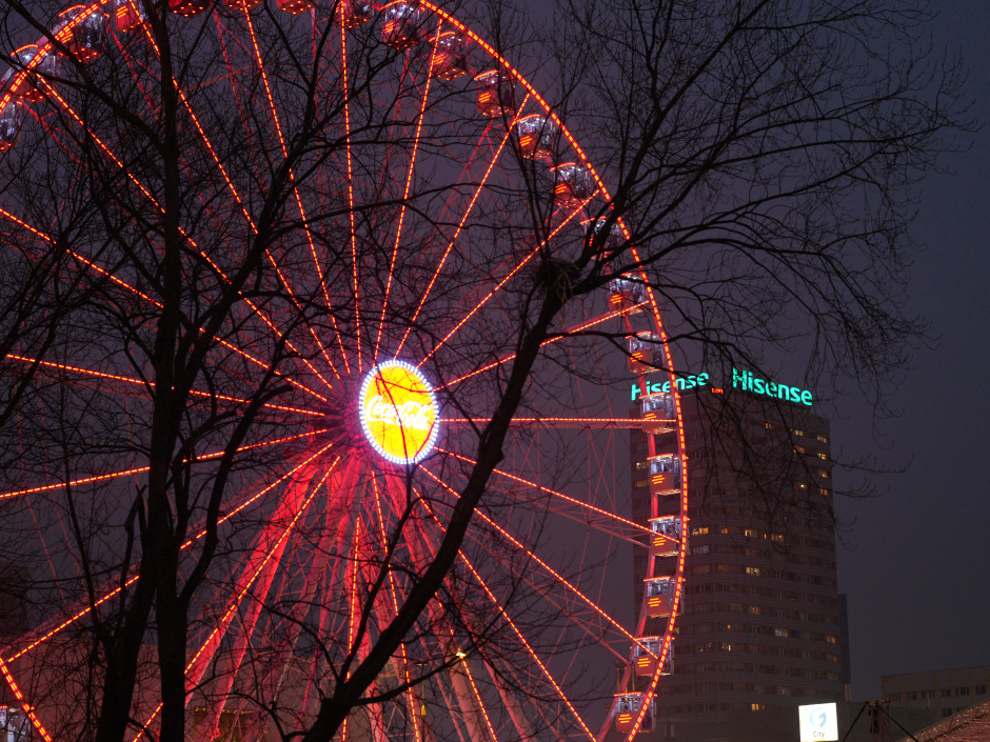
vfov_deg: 19.4
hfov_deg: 25.7
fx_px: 2174
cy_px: 370
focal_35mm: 76
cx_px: 471
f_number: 2
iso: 800
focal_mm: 70
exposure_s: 1/125
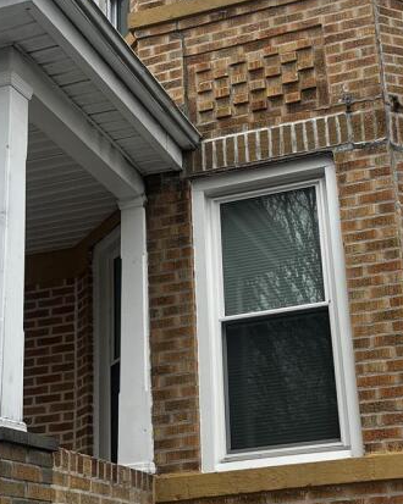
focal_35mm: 59
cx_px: 267
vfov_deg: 32.0
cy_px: 259
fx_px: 880
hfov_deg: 25.7
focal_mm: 5.7
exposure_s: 1/581
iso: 50
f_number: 1.5
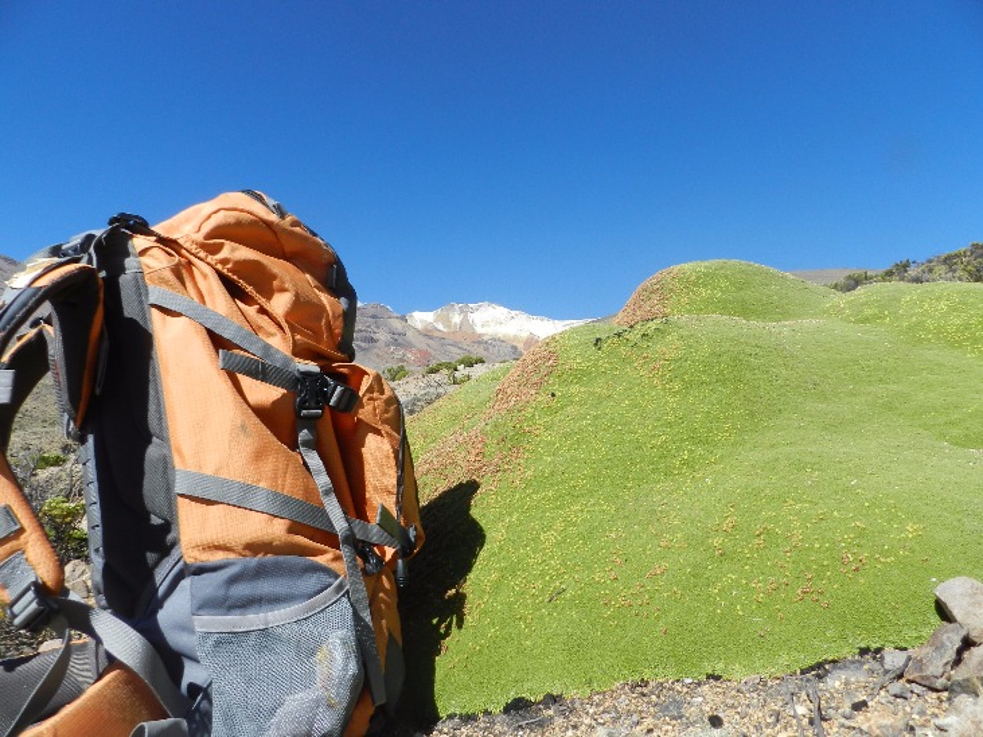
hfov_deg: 73.9
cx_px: 492
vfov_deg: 58.9
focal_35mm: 23
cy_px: 368
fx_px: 653
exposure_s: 1/1000
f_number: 4
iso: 160
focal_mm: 4
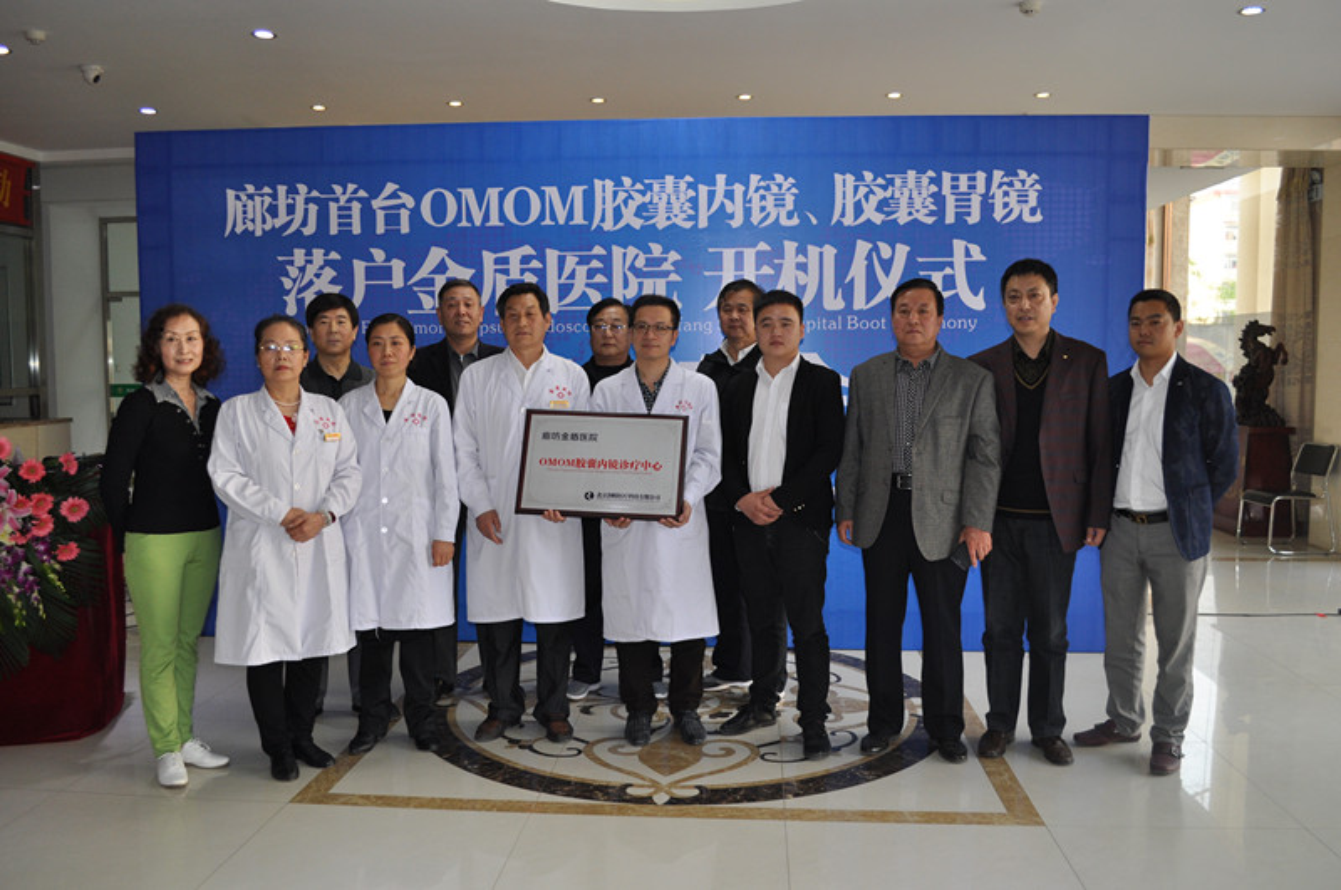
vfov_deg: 43.5
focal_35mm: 30
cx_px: 670
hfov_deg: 62.0
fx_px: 1116
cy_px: 445
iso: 400
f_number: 3.8
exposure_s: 1/125
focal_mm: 20
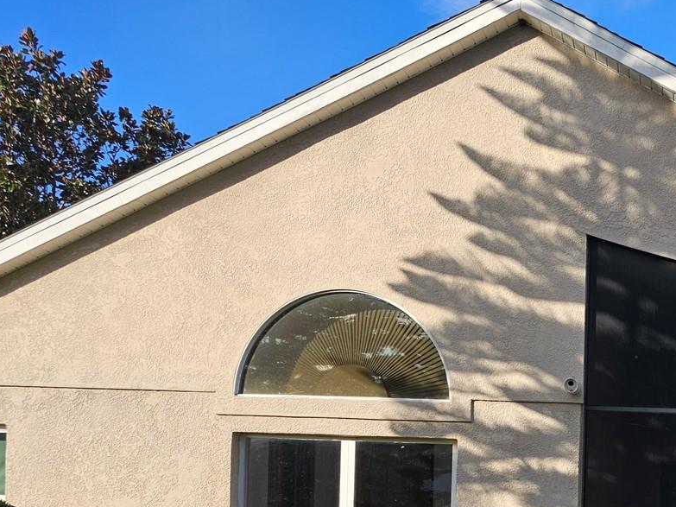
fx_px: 918
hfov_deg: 36.9
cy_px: 493
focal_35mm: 47
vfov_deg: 29.1
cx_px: 652
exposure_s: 1/497
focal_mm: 6.3
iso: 10
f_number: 1.7
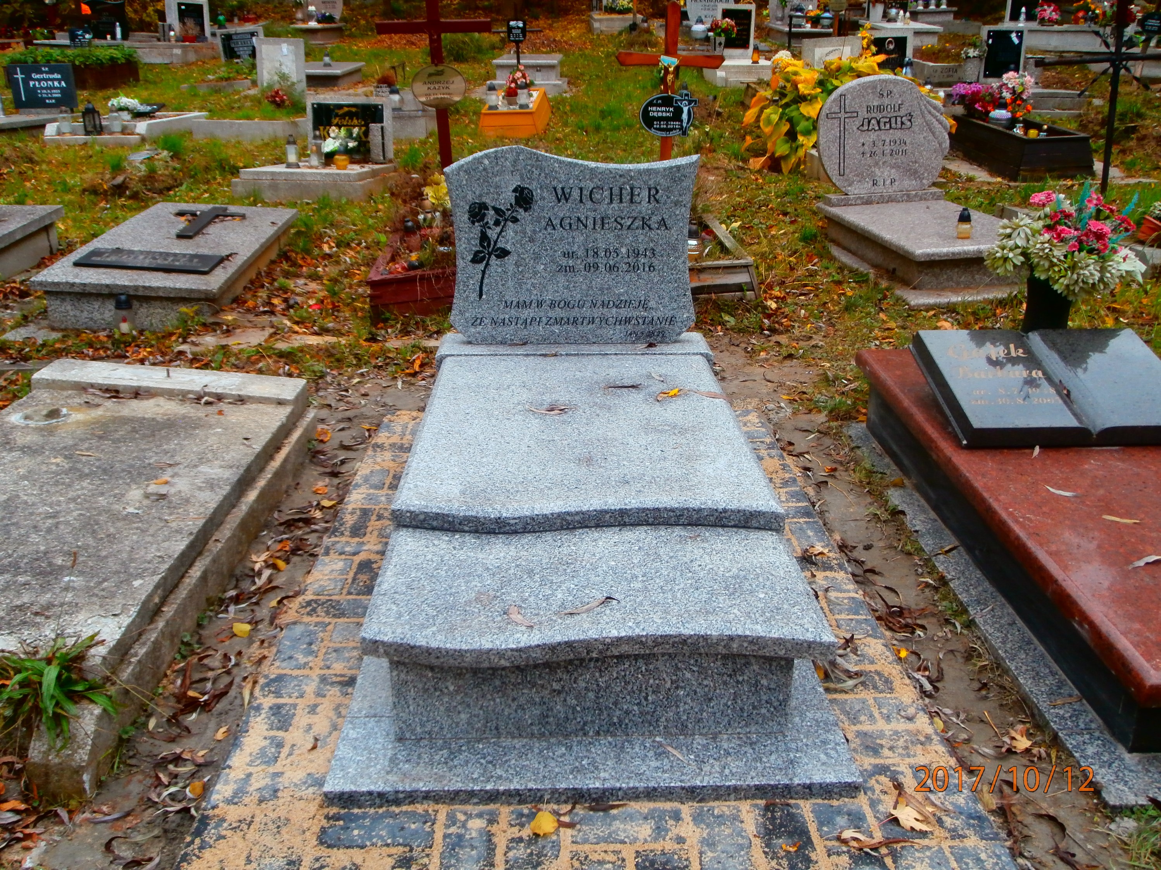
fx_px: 1006
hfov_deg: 60.0
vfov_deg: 46.8
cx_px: 580
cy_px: 435
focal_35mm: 30
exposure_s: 1/80
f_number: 3.5
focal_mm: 5.36
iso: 100
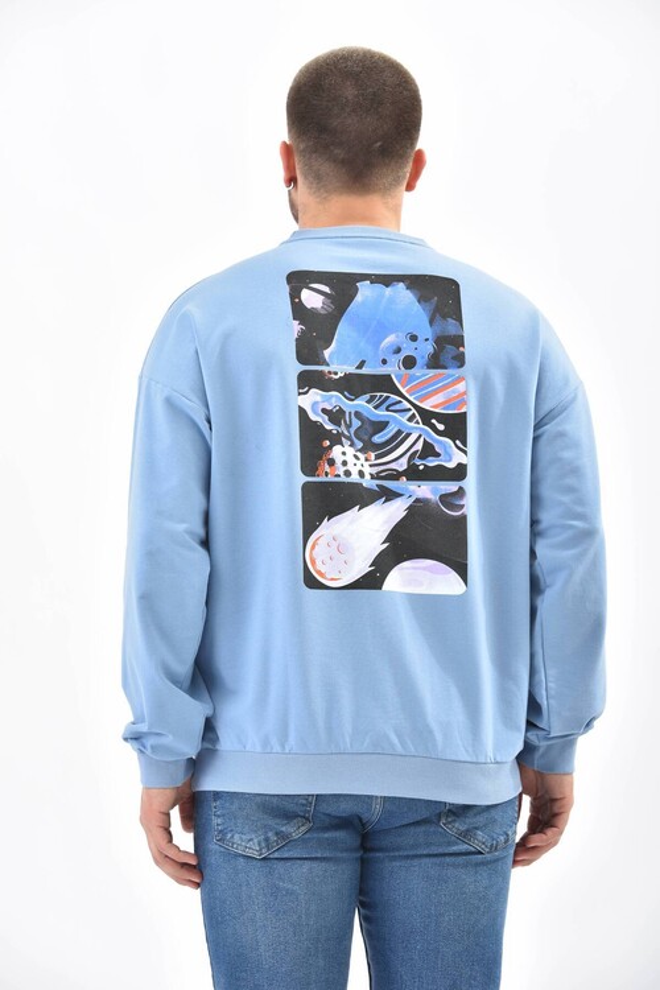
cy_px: 495
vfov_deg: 16.8
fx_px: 3355
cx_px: 330
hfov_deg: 11.2
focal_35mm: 122
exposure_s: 1/160
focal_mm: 122
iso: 100
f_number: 7.1
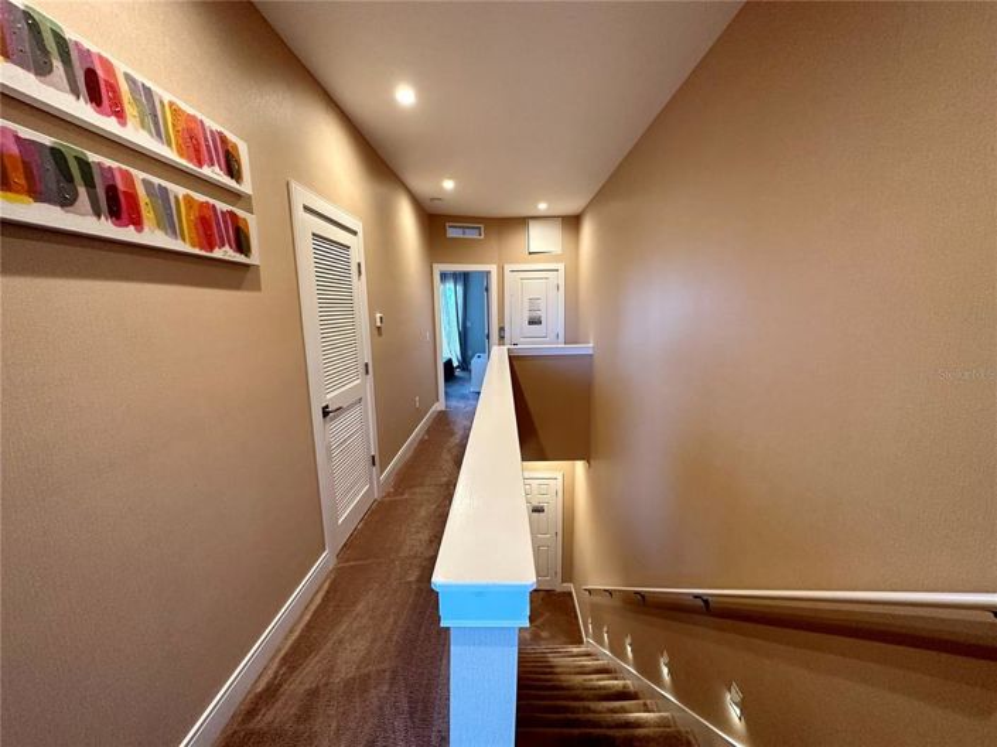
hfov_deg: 102.1
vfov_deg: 85.6
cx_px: 498
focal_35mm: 14
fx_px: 403
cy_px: 374
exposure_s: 1/120
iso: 320
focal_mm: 2.22
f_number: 2.2
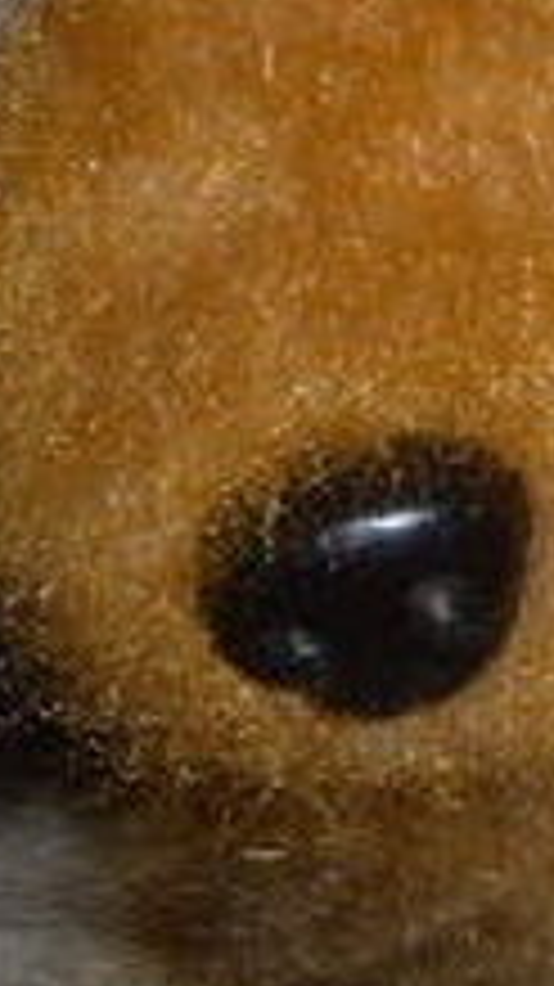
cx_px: 329
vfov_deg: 8.1
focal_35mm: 264
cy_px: -261
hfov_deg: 4.6
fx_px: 6902
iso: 100
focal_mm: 9
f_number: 4.4
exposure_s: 1/60
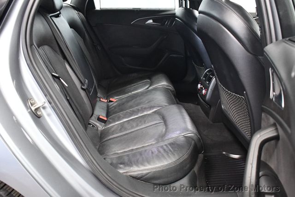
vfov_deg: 36.9
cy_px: 98
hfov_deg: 53.1
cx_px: 148
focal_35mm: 36
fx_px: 295
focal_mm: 18
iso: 4500
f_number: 3.5
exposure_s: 1/60
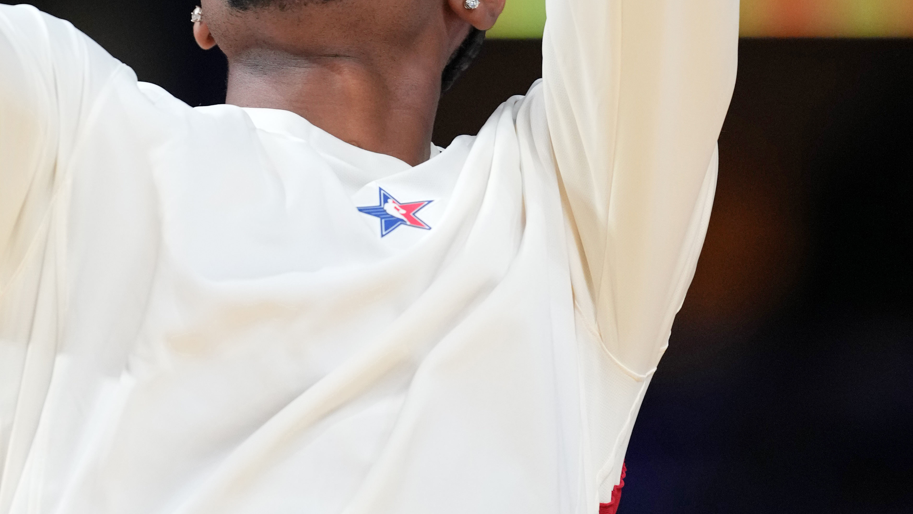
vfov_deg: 1.7
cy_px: -99
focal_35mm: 713
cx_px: 228
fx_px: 17261
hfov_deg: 3.0
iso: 3200
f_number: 2.8
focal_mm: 300
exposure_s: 1/1600
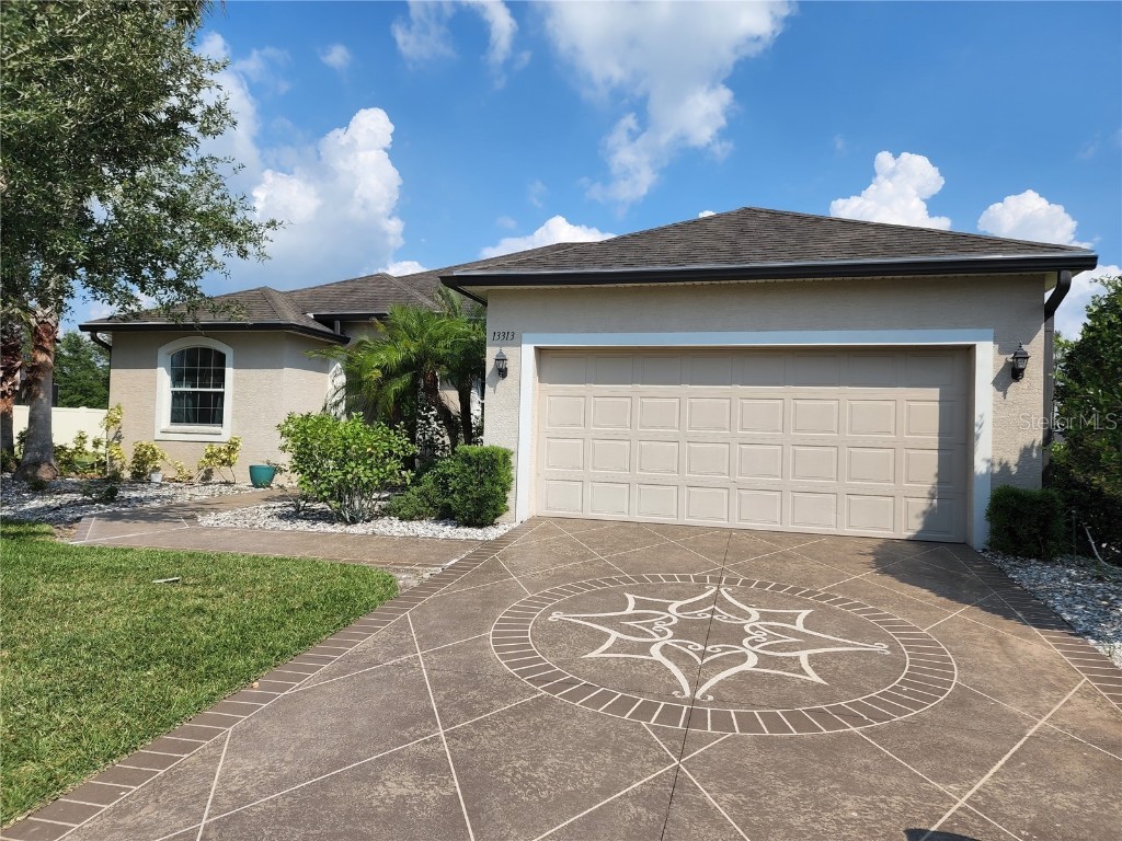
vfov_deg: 58.9
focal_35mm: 23
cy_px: 420
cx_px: 561
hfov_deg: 73.9
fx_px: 745
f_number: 1.8
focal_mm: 6.4
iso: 12
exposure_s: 1/1314
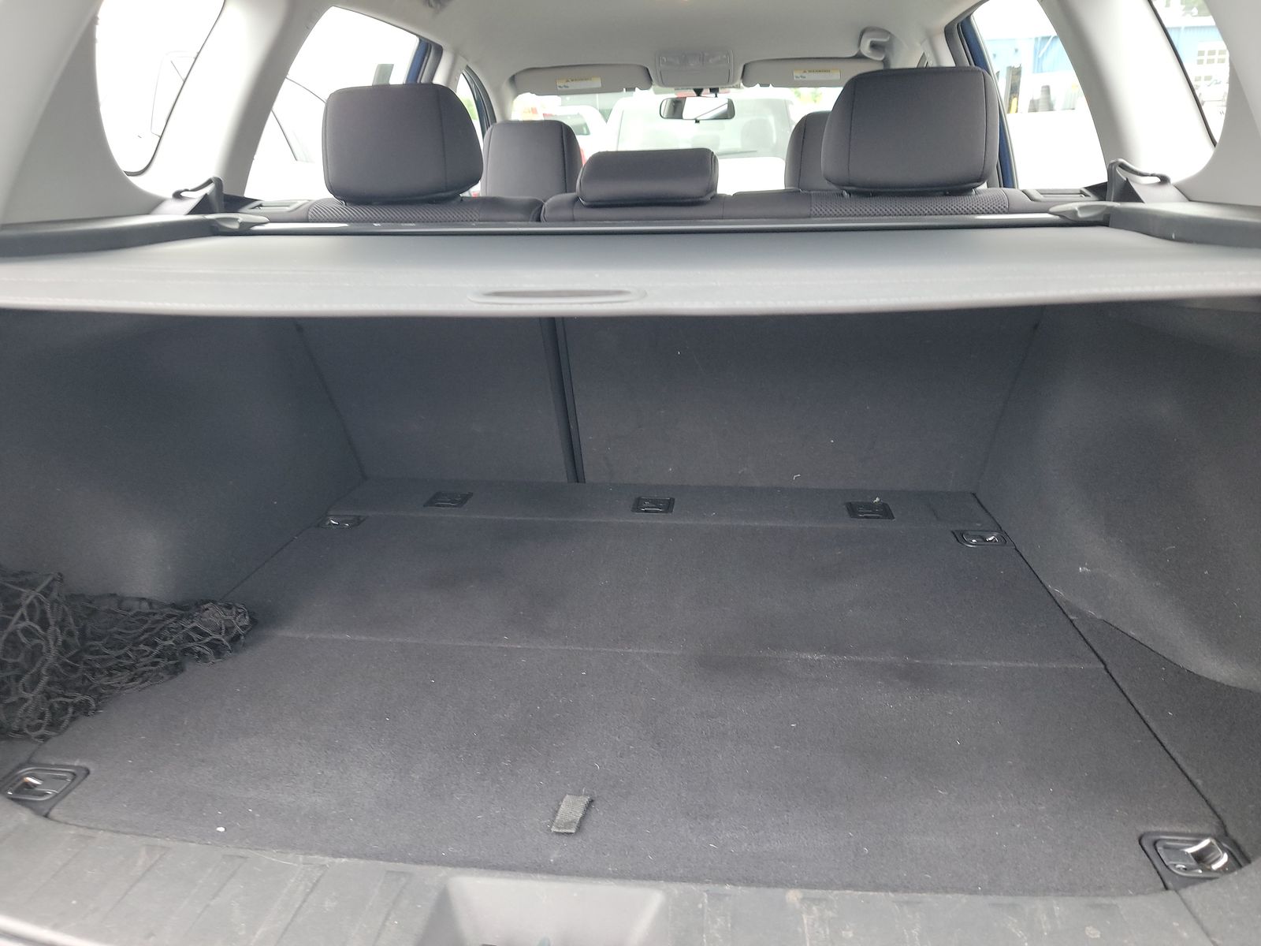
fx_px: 874
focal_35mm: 24
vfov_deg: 56.8
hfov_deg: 71.6
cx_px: 630
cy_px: 473
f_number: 1.8
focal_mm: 6.7
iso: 323
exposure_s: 1/59
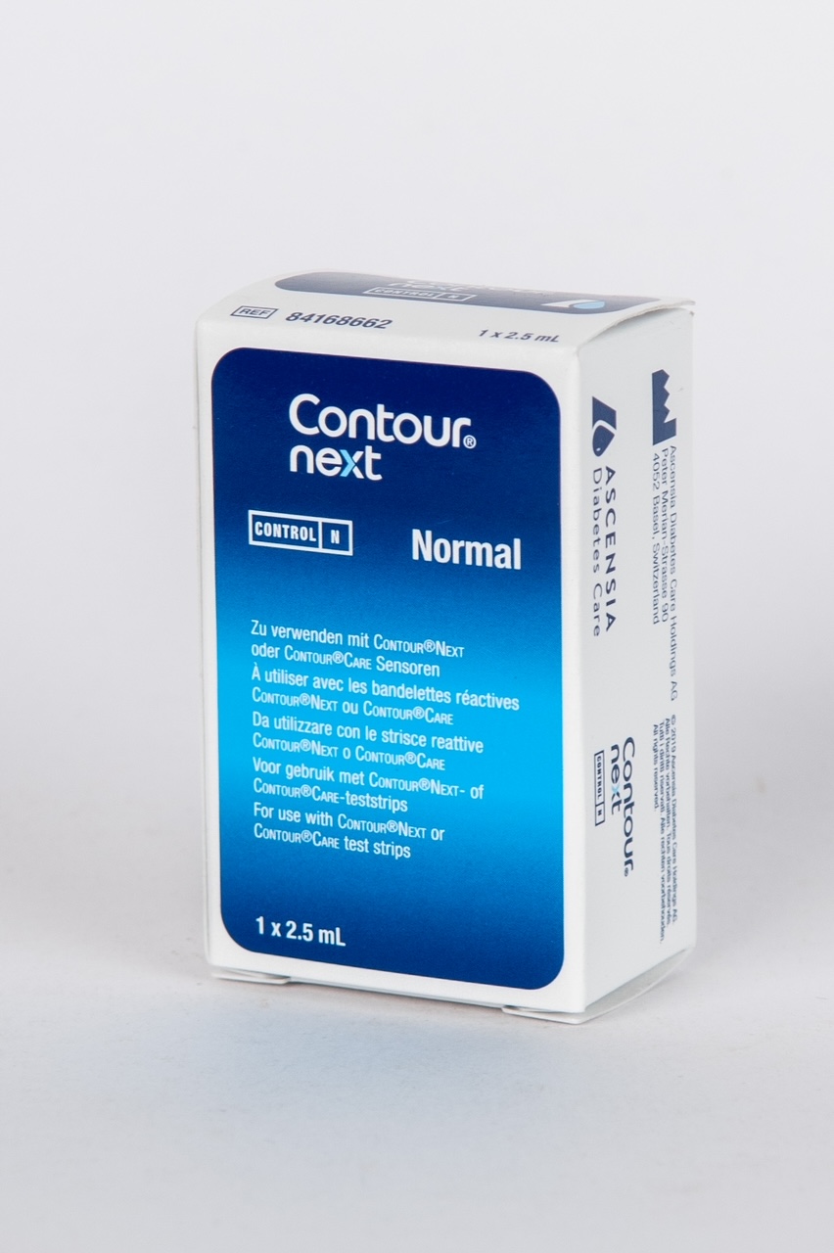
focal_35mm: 82
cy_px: 626
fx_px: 2870
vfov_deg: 24.6
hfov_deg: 16.5
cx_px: 417
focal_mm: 55
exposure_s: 1/125
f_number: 8
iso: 100
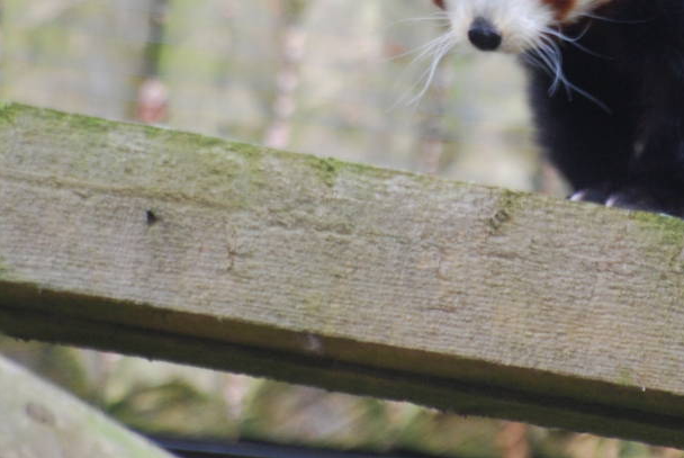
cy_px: -46
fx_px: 22542
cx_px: 592
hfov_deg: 1.7
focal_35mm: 1185
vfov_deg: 1.2
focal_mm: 300
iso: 400
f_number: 5.6
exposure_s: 1/80
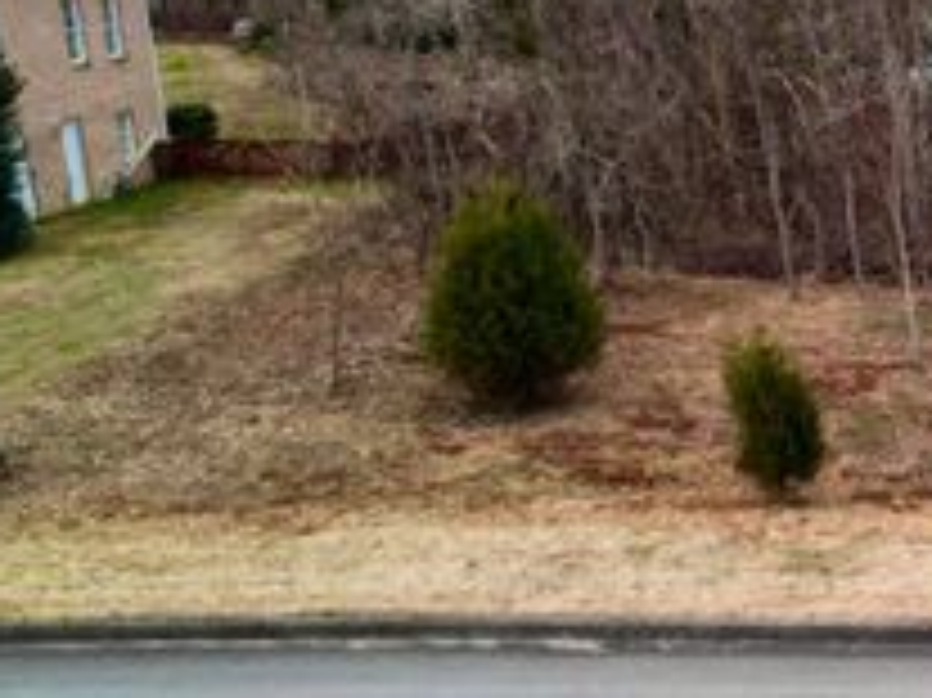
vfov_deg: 24.7
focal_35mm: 58
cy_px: 106
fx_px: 1561
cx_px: 968
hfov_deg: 30.5
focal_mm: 6.72
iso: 100
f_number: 1.7
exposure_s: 1/100
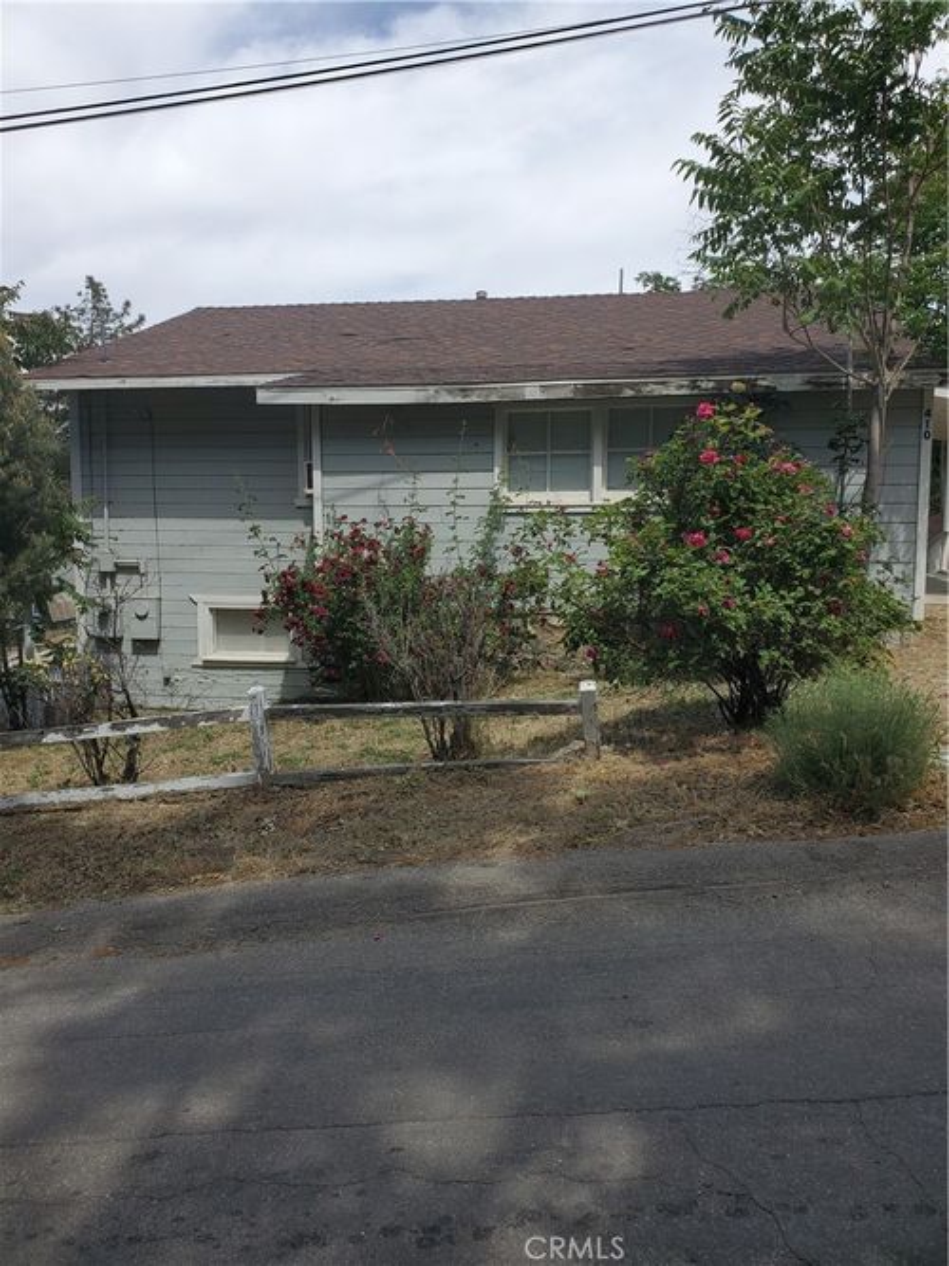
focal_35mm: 26
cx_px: 474
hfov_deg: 53.0
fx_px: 951
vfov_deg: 67.3
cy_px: 633
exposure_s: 1/1466
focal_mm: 4.3
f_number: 2.4
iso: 50
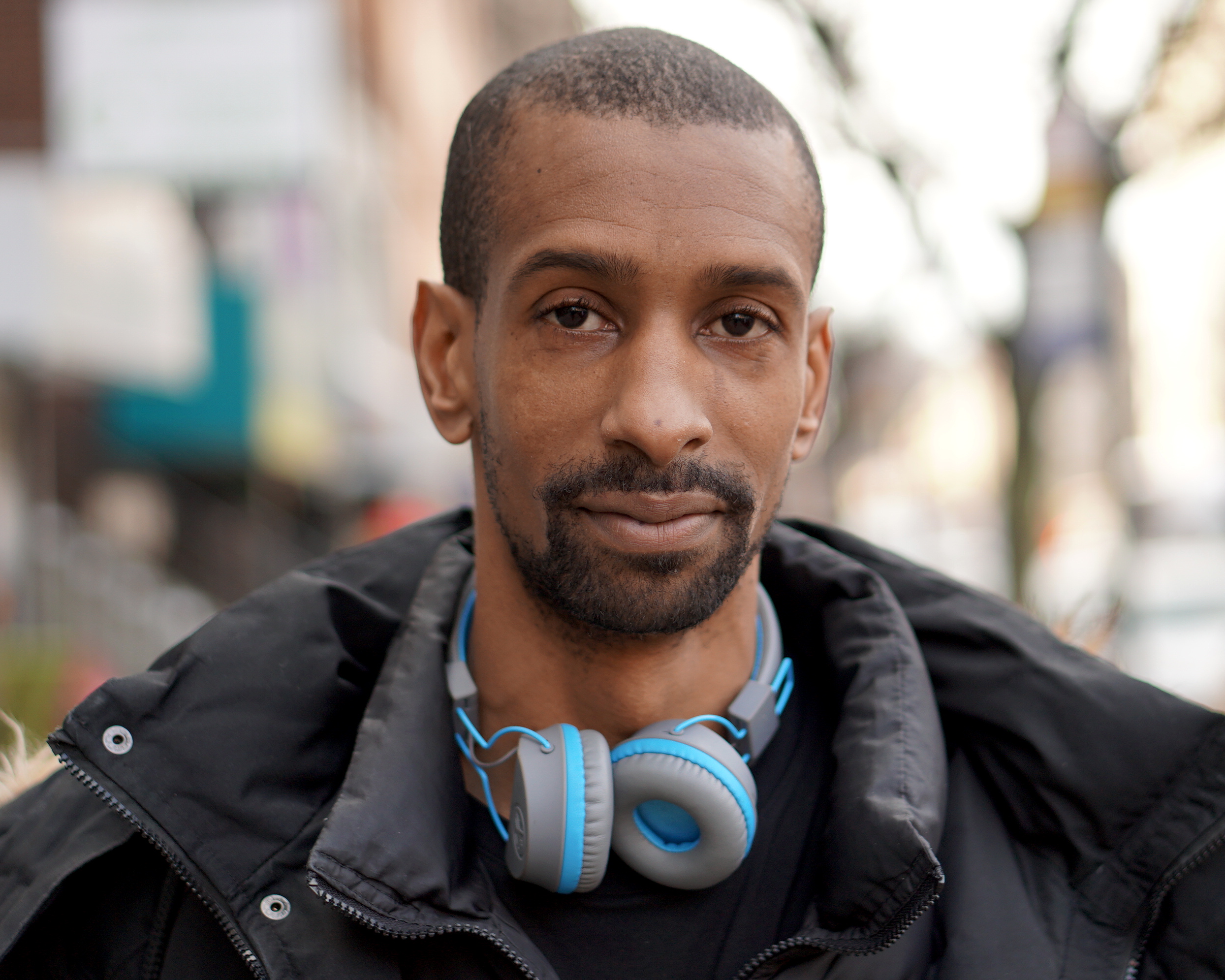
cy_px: 490
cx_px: 673
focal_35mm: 85
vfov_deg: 18.1
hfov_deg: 22.5
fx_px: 3082
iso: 250
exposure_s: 1/640
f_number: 1.8
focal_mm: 50
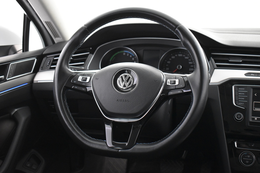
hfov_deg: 45.0
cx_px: 130
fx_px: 314
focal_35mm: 44
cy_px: 86
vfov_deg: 30.8
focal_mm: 29
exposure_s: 1/20
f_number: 4.2
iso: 3200
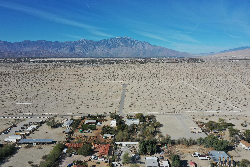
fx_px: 194
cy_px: 84
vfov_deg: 46.4
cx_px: 125
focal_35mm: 28
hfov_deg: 65.5
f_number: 6.3
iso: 100
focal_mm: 10.26
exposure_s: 1/640
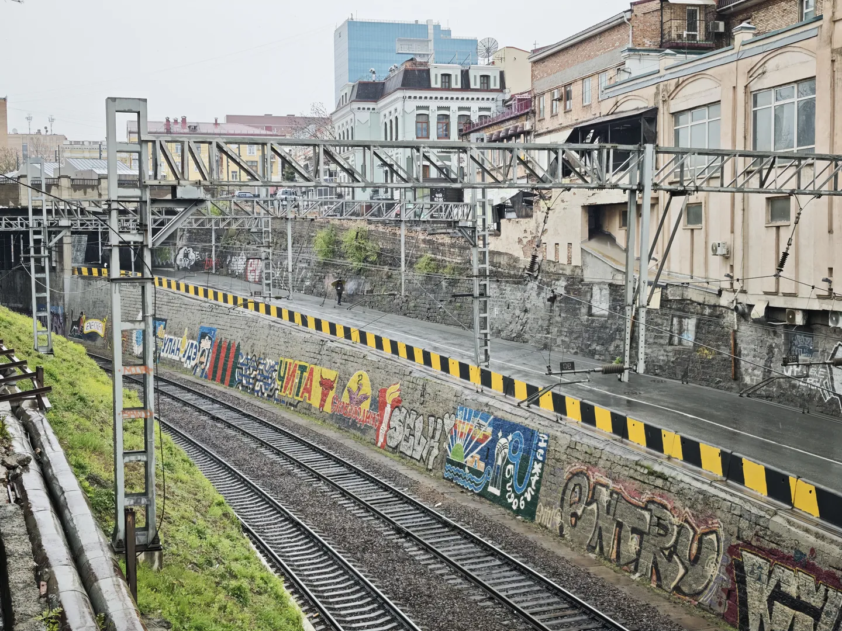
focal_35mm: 46
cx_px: 421
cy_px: 316
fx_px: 1119
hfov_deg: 41.2
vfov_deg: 31.5
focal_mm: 6.55
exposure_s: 1/513
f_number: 1.62
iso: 50
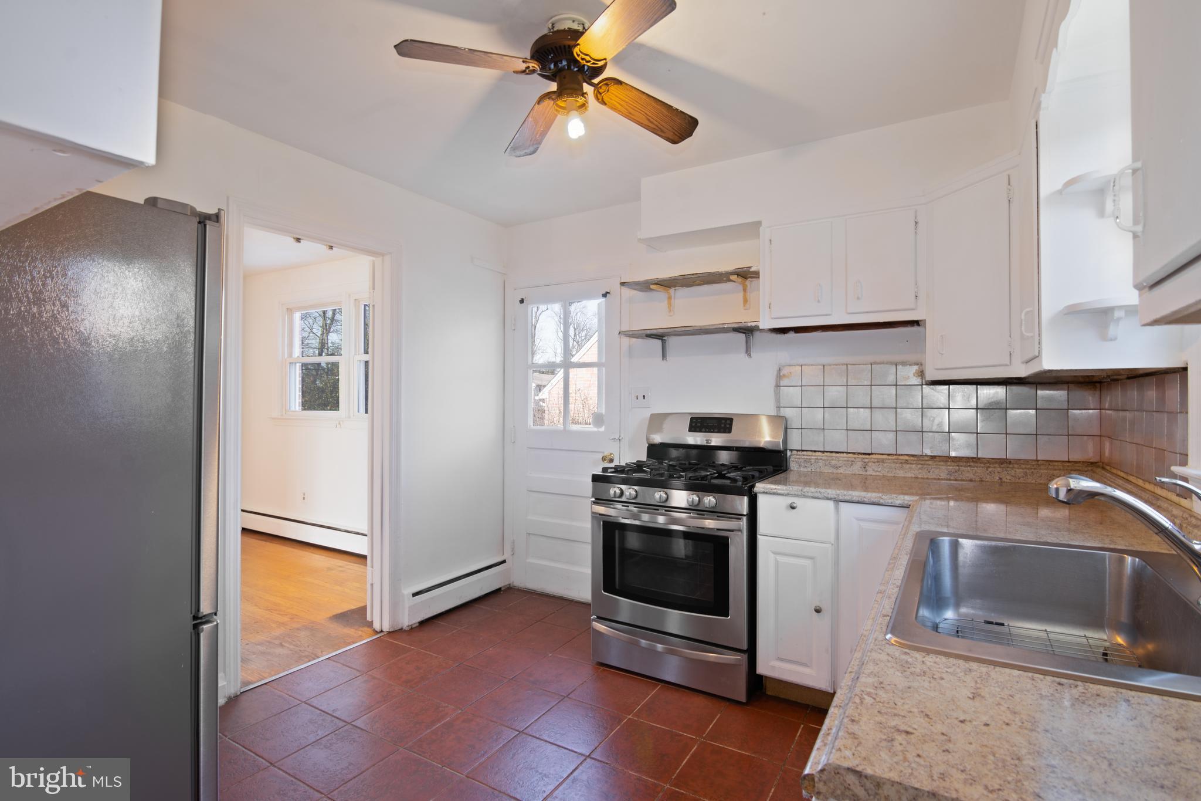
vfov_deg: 72.0
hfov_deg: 95.0
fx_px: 550
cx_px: 600
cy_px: 400
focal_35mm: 16
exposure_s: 1
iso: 100
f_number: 8
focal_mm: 11
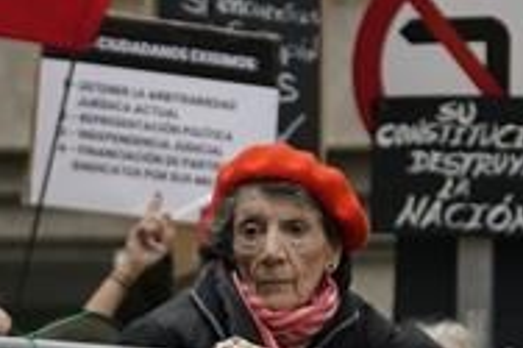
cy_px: 244
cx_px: 337
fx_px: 5327
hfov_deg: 5.6
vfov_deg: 3.7
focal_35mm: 367
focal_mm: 71
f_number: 2.8
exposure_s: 1/6400
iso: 1600
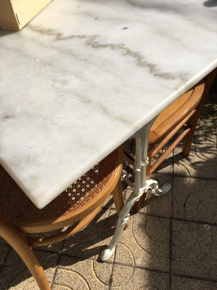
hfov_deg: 48.2
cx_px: 108
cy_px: 145
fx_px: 242
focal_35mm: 29
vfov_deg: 61.7
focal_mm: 4.15
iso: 25
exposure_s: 1/2653
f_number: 2.2
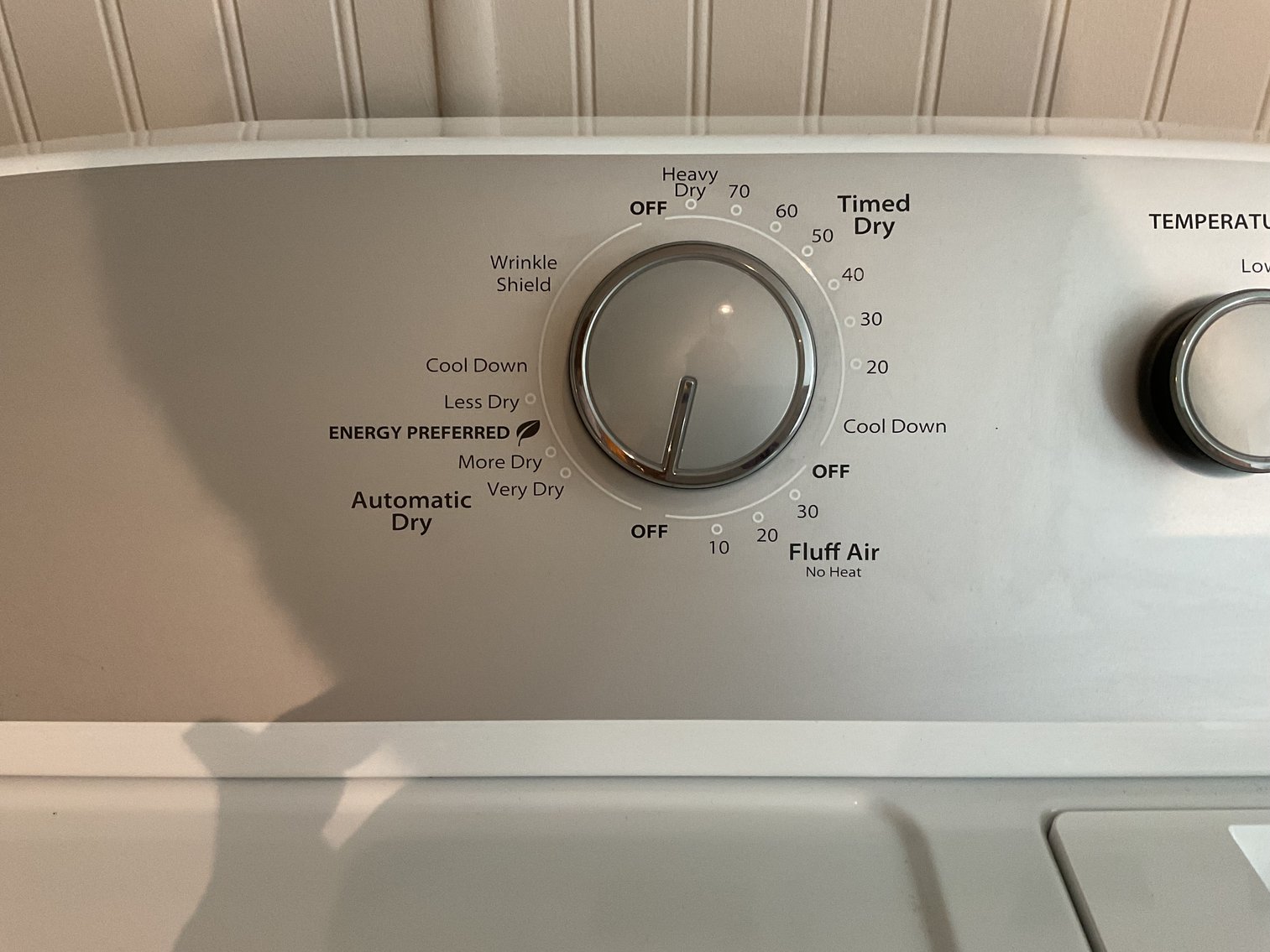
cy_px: 476
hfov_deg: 61.7
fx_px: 1064
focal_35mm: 29
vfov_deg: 48.2
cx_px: 635
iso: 125
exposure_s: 1/60
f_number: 1.8
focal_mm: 3
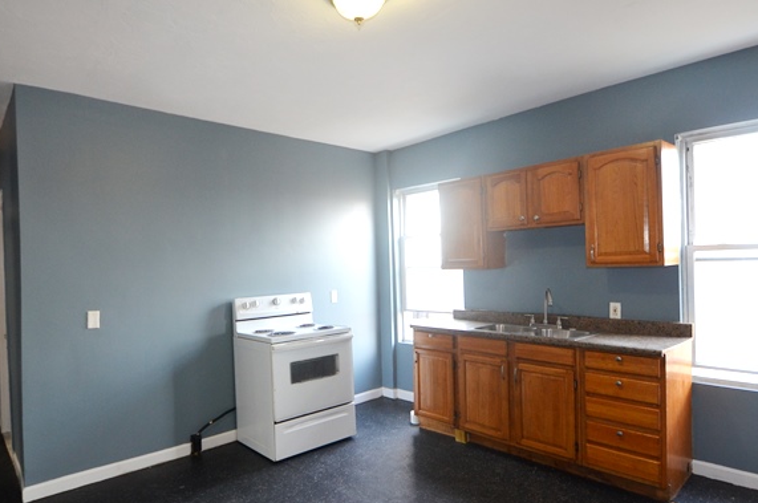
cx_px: 344
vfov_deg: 59.2
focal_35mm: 21
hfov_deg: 81.1
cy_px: 277
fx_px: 442
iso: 800
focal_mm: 10
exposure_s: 1/60
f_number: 4
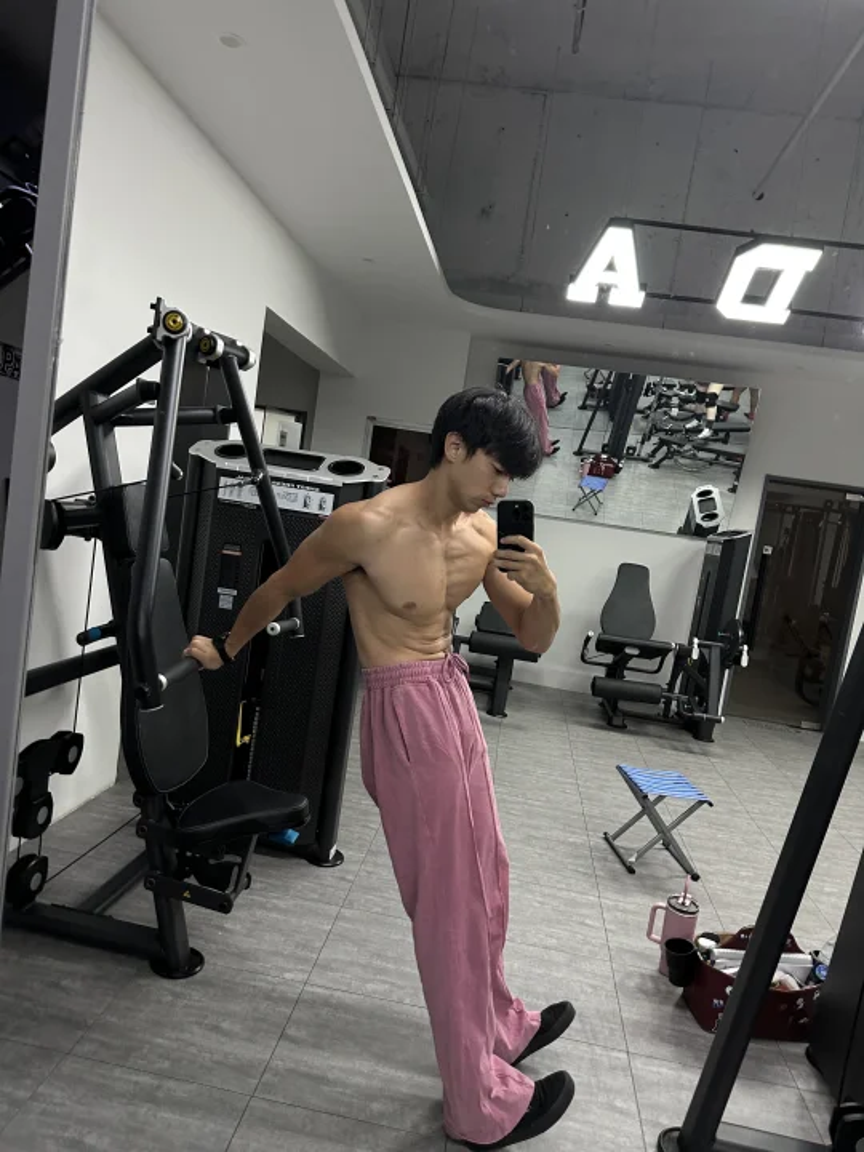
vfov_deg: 71.6
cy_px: 576
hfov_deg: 56.8
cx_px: 432
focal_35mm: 24
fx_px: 799
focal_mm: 6.86
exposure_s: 1/50
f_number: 1.78
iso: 250
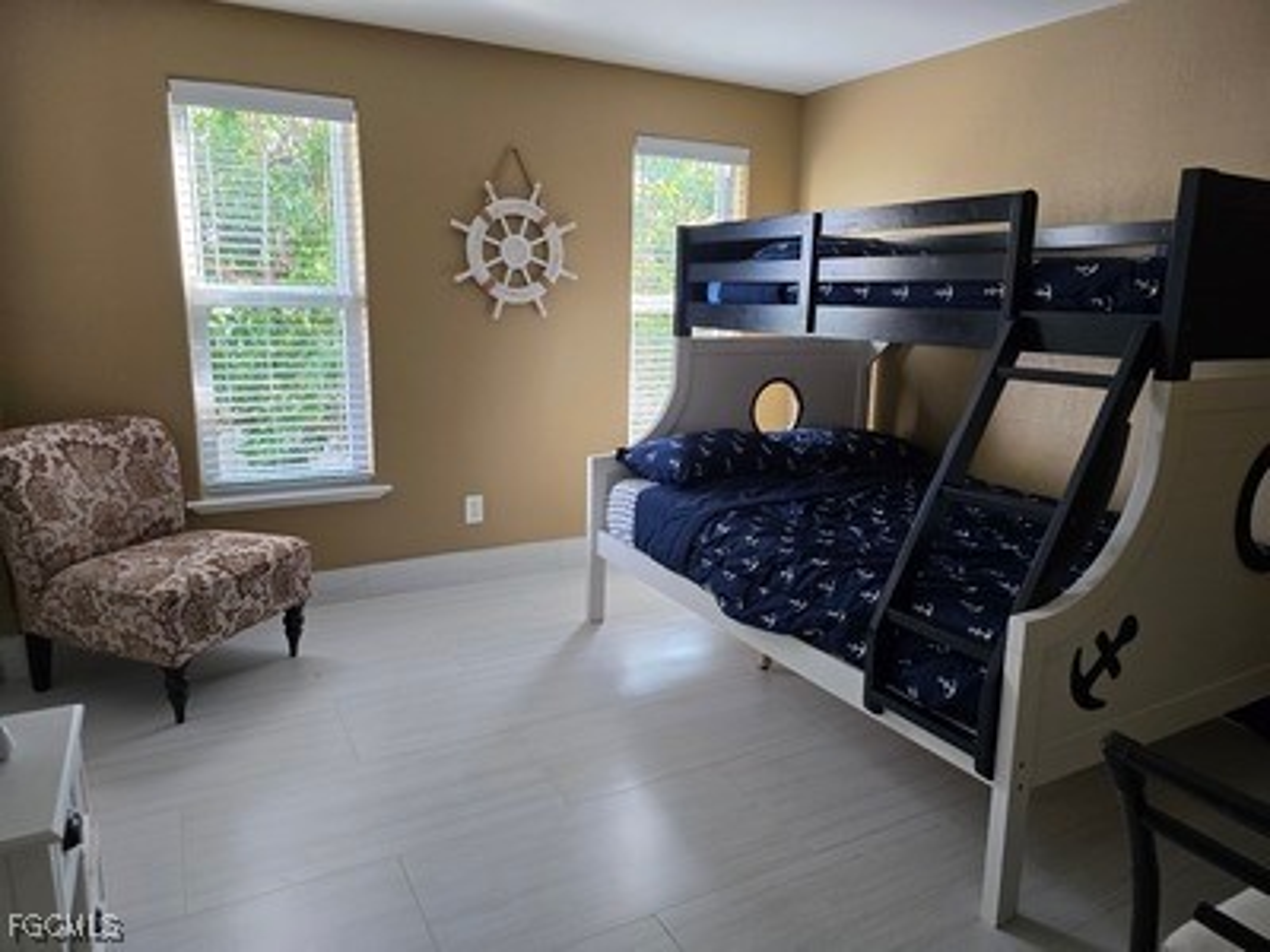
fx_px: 844
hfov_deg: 73.9
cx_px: 635
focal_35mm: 23
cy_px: 476
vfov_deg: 58.9
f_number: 1.7
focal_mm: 6.3
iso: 250
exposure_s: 1/120
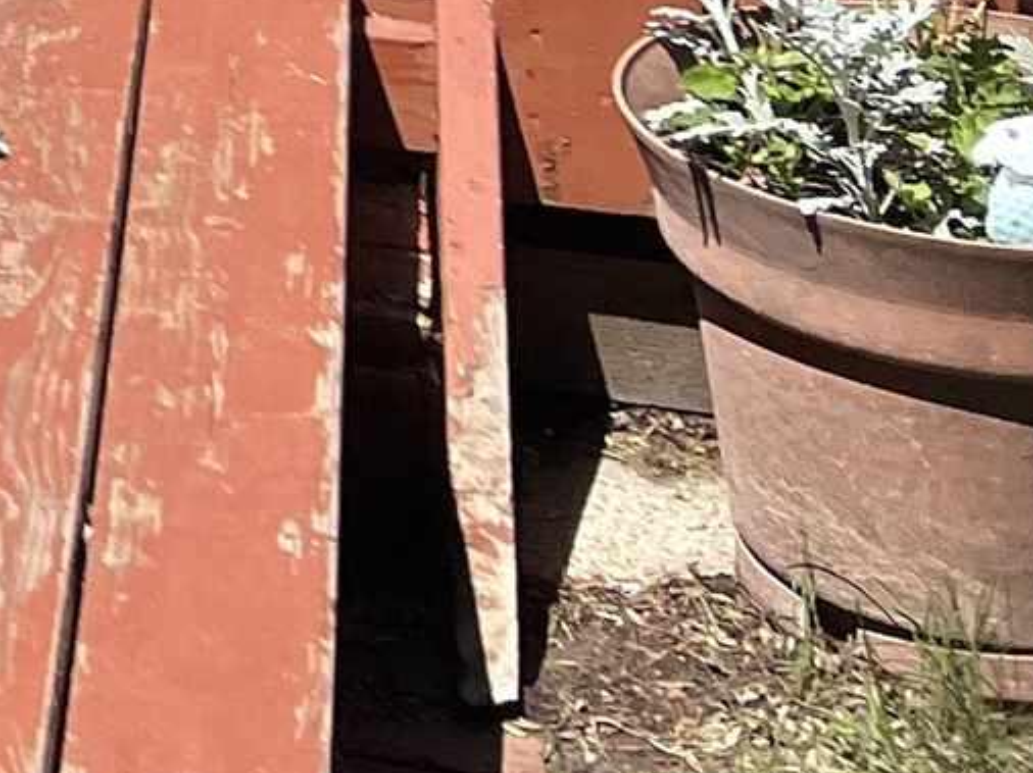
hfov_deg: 10.0
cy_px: -1350
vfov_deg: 8.3
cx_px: -1878
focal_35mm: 158
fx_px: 4713
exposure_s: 1/5882
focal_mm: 5.7
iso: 50
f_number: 1.5
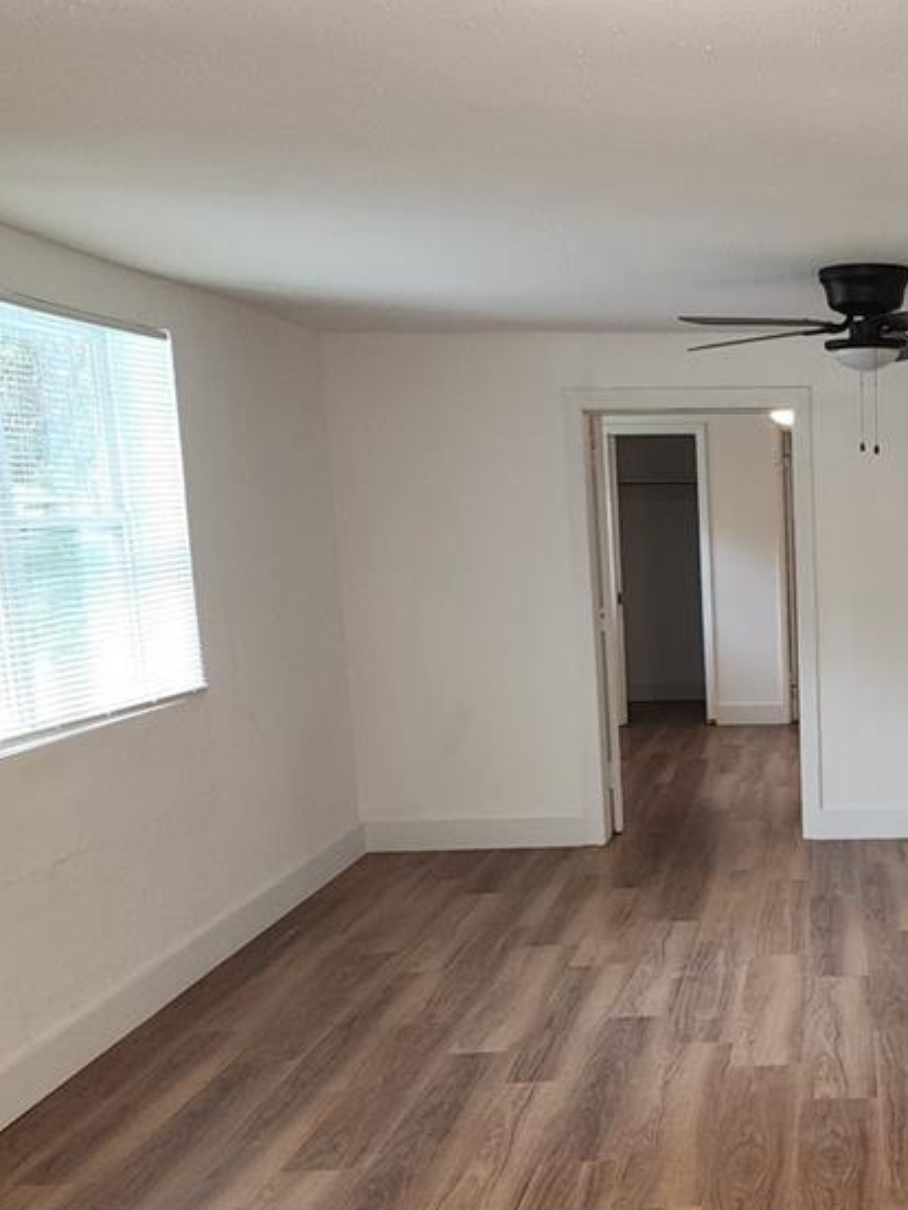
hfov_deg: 27.3
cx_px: 934
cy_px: 818
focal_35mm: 50
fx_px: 1749
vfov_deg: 37.7
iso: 100
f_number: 1.8
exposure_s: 1/24
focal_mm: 6.4
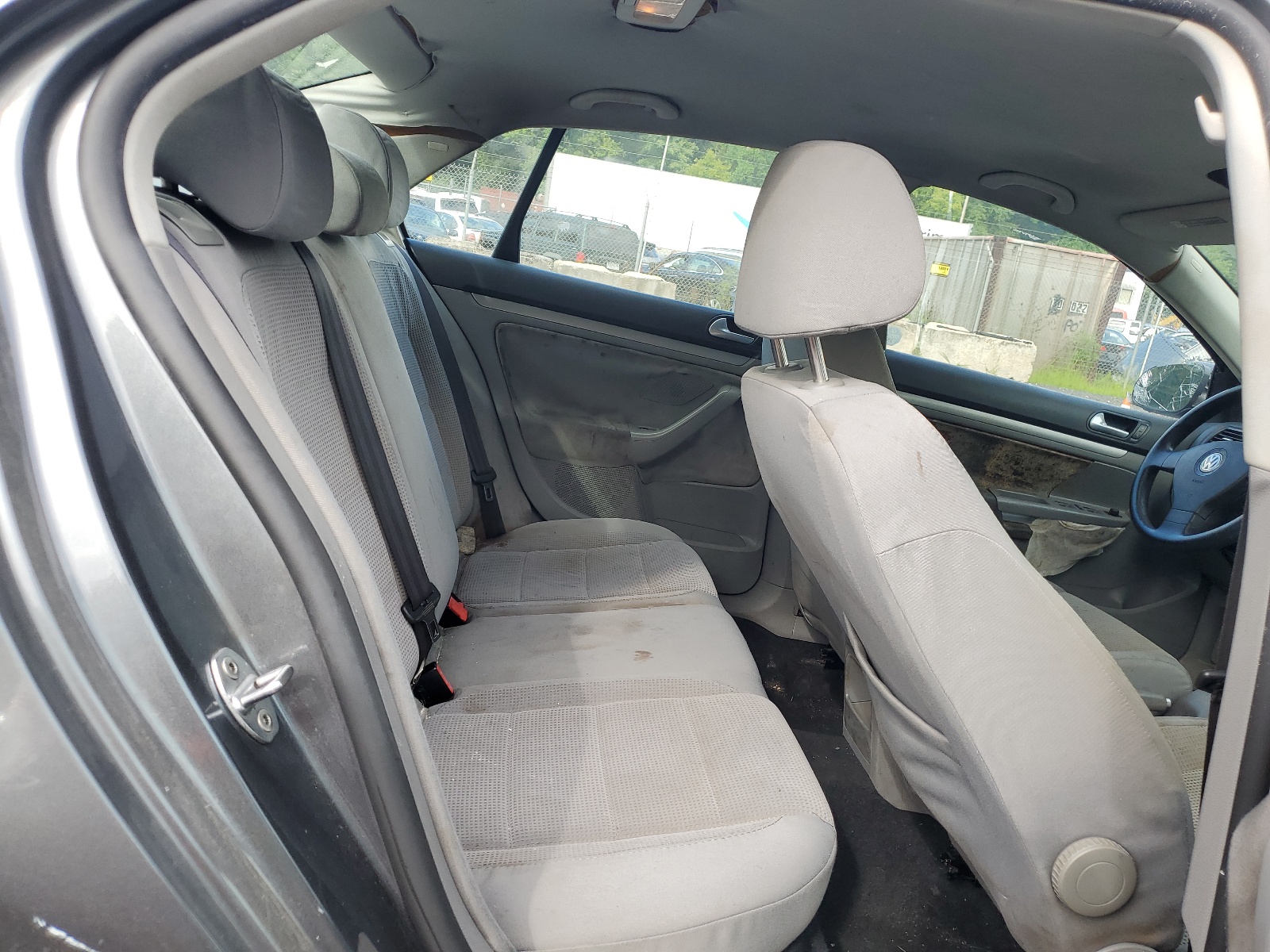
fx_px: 954
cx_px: 635
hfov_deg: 67.3
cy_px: 476
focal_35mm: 26
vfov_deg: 53.1
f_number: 1.5
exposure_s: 1/345
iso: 50
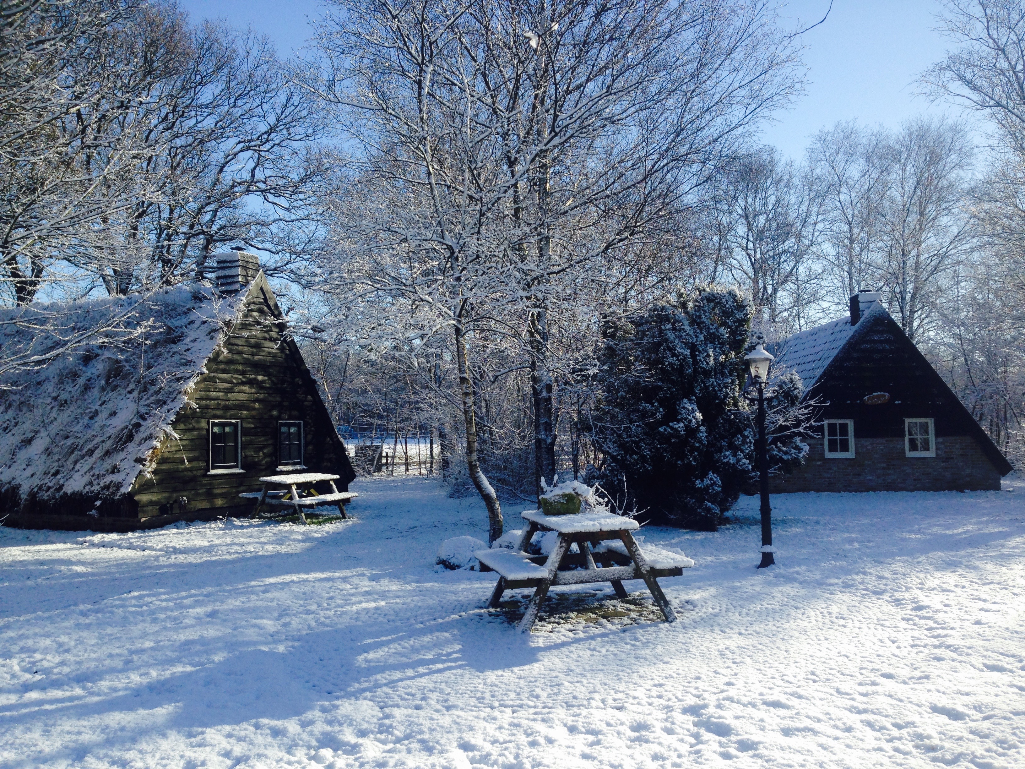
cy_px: 384
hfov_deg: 55.4
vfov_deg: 42.9
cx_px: 512
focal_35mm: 33
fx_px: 977
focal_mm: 4.12
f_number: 2.4
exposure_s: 1/1106
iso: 50
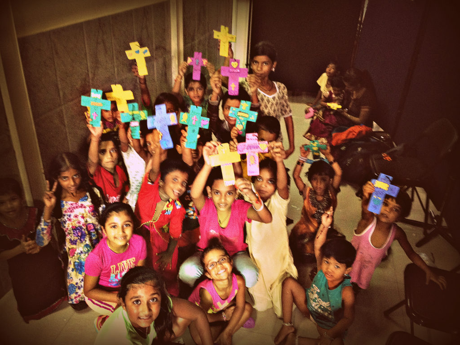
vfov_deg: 42.9
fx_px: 439
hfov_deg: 55.4
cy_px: 172
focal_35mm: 33
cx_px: 230
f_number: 2.4
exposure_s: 1/15
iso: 400
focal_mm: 4.12
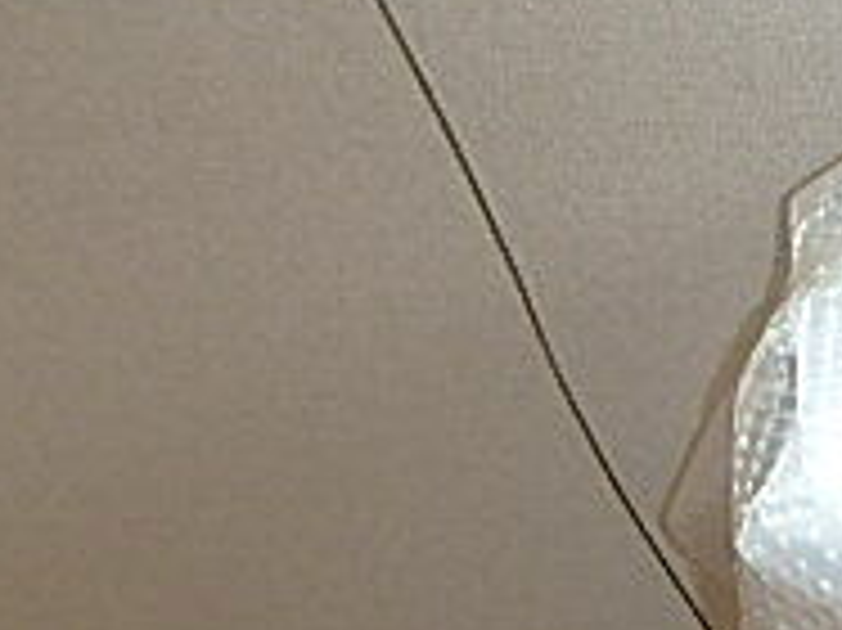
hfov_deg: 21.1
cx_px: 1382
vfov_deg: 18.8
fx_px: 1750
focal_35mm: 72
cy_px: 837
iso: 125
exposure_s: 1/100
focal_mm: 3.7
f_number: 3.5
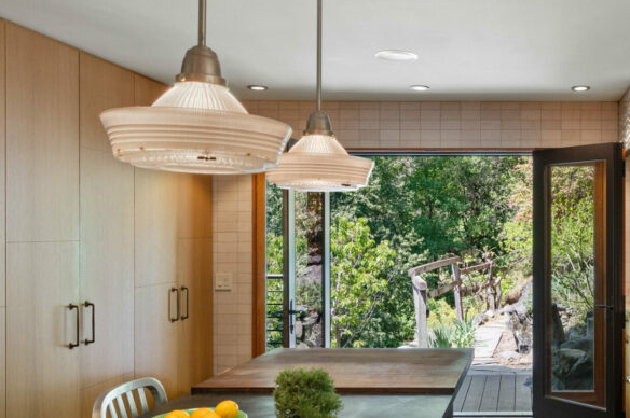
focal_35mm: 38
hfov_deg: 47.0
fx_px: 665
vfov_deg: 34.9
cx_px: 535
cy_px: 235
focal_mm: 18.5
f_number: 9
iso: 400
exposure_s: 1/15
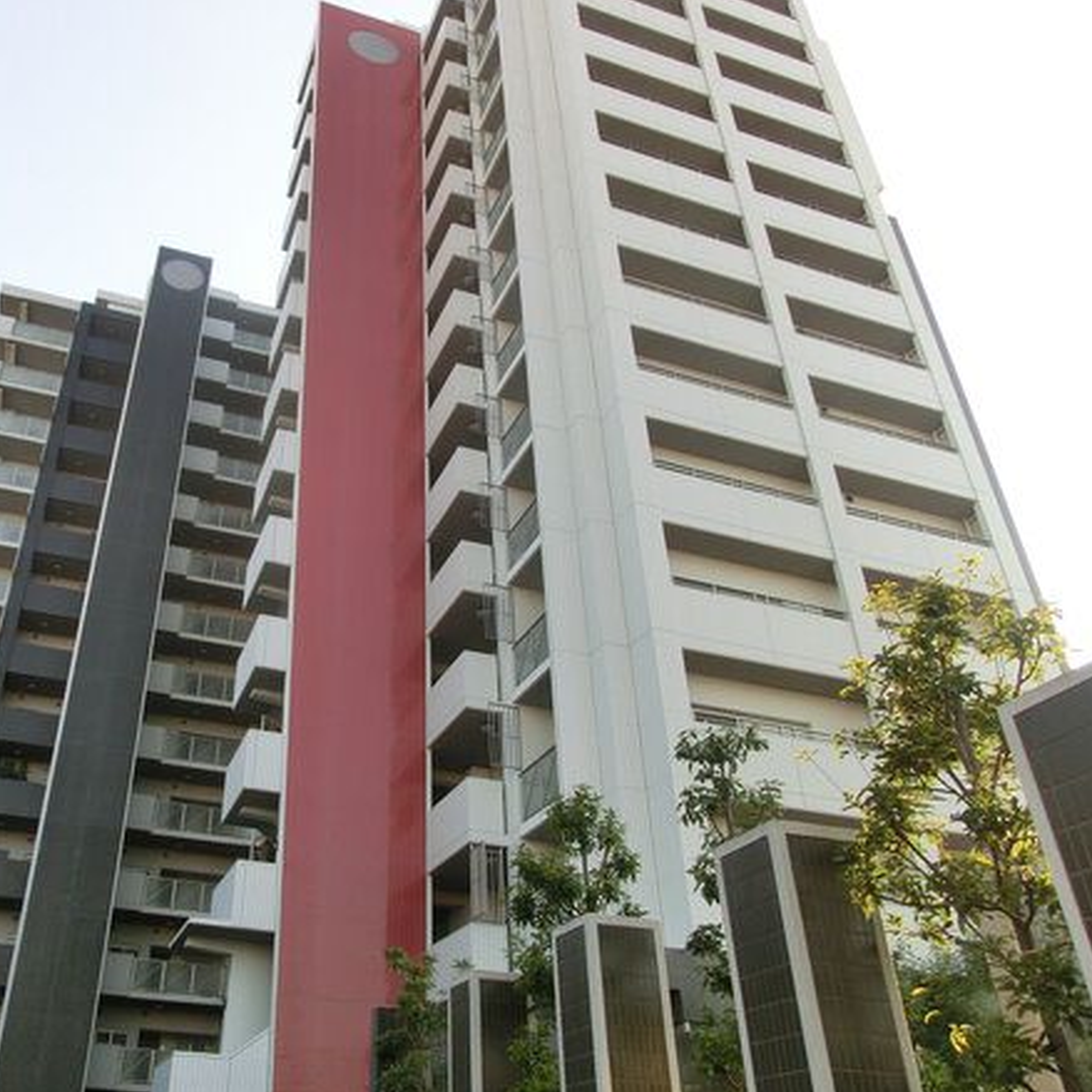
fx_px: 1035
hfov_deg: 54.6
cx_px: 376
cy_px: 550
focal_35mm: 29
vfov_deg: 55.6
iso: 100
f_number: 3
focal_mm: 4.24
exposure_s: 1/320
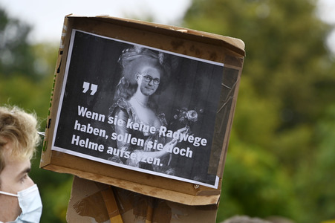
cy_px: 112
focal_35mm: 300
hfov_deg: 6.9
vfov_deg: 4.6
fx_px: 2790
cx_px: 168
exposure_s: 1/320
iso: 400
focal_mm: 300
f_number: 9
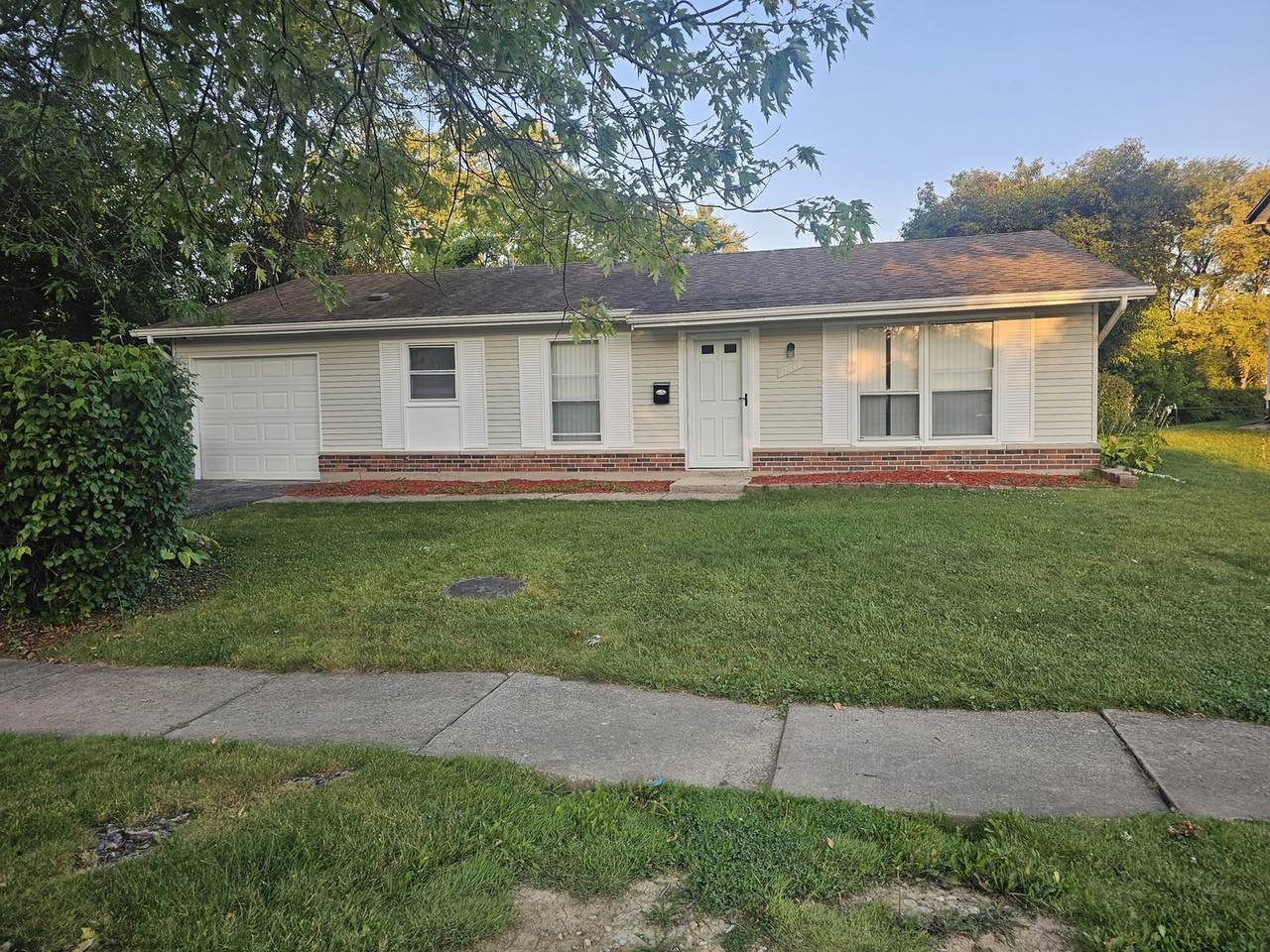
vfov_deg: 58.9
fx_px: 844
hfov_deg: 73.9
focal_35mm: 23
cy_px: 476
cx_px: 635
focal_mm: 6.3
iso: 20
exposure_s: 1/120
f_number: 1.7
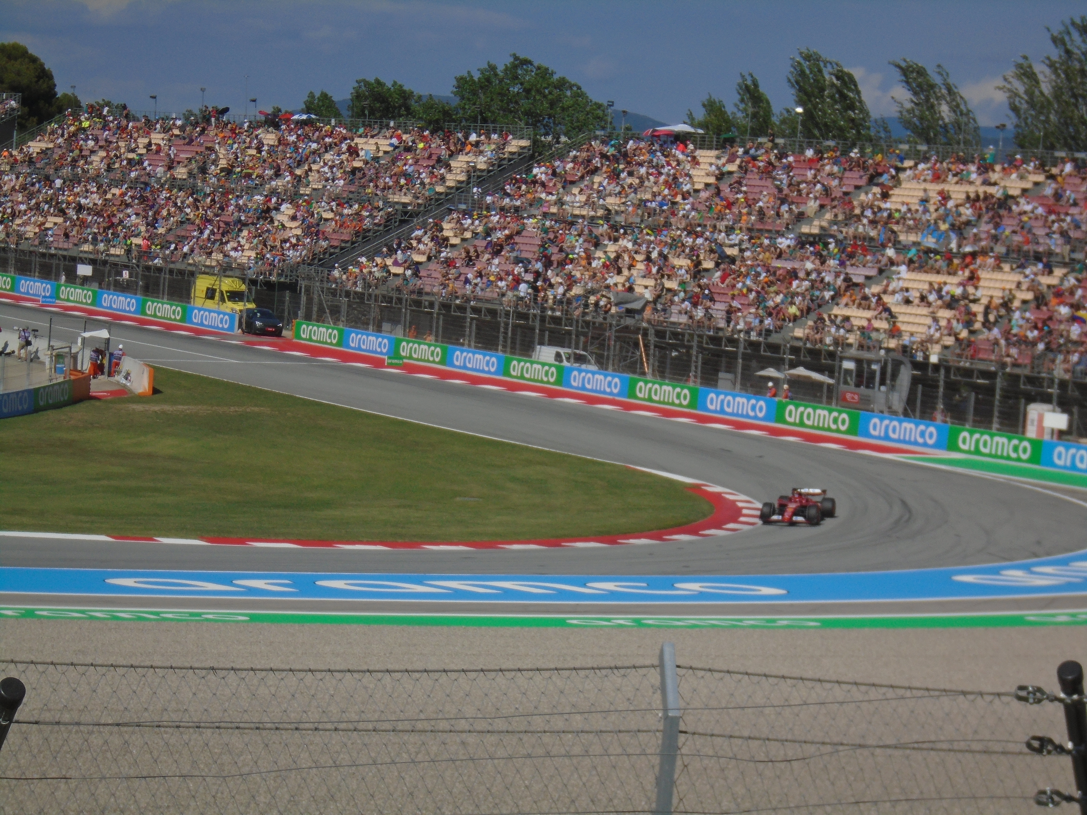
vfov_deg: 11.4
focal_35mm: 130
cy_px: 408
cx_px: 544
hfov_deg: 15.2
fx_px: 4082
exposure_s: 1/800
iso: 100
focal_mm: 23
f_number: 6.4
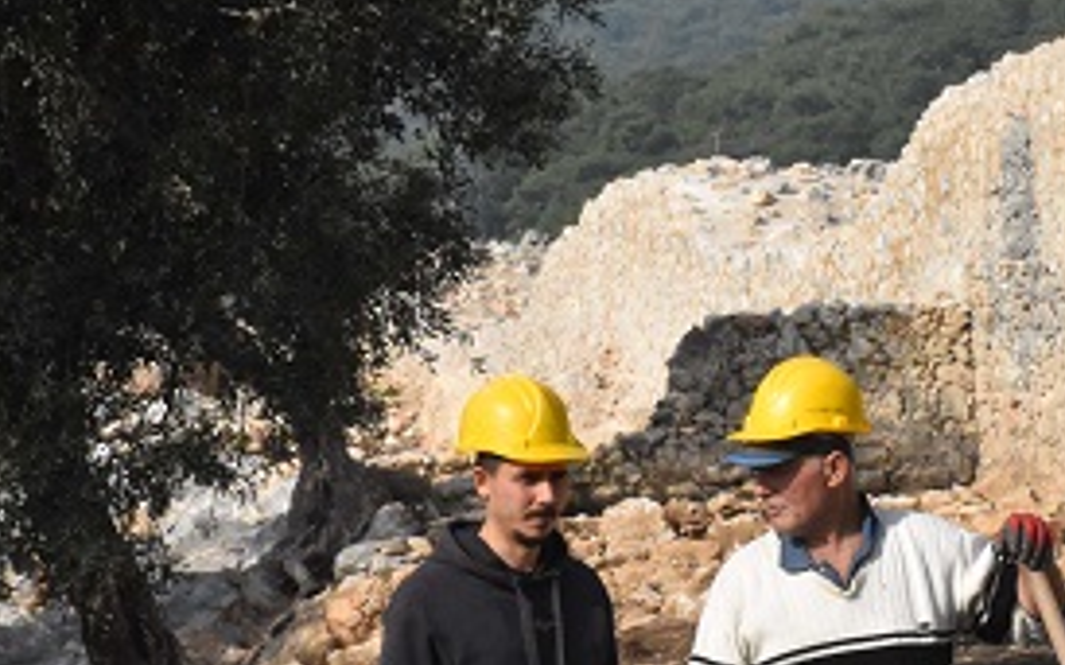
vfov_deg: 5.6
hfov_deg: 8.9
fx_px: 6789
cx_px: 1127
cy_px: 393
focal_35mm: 234
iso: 3200
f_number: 20
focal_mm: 70
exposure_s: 1/1600
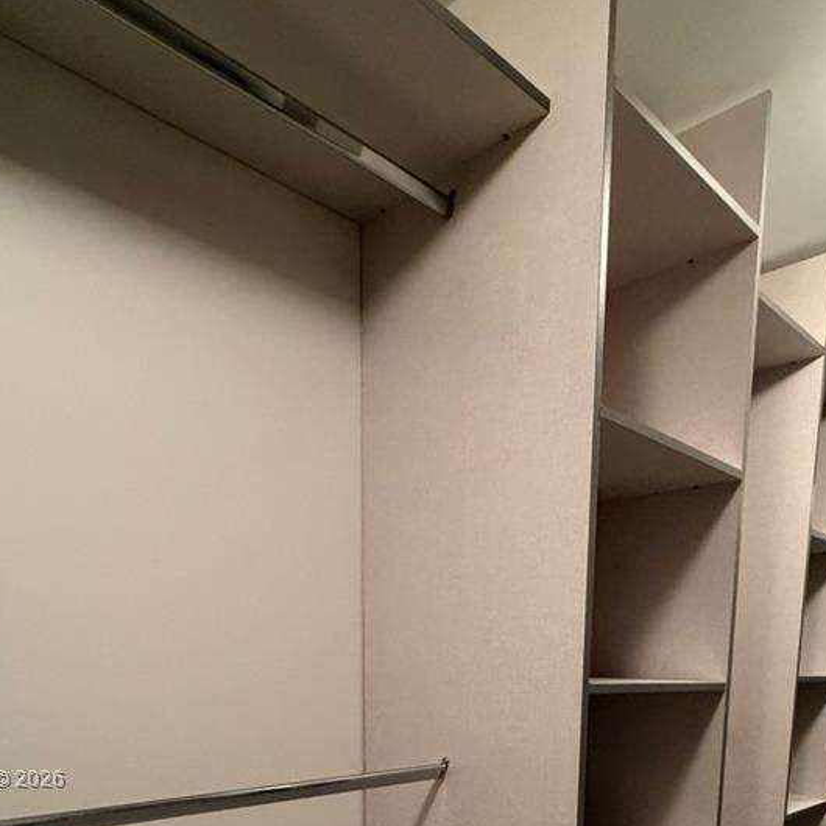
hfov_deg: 57.0
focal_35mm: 28
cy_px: 781
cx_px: 477
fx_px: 756
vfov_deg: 49.4
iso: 640
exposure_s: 1/60
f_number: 2.2
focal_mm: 2.22
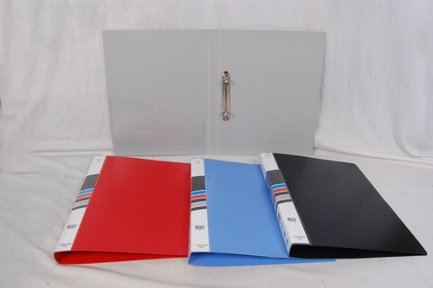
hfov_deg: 67.4
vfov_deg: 47.8
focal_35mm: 27
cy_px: 144
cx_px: 216
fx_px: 324
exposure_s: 1/125
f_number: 16
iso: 400
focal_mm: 18
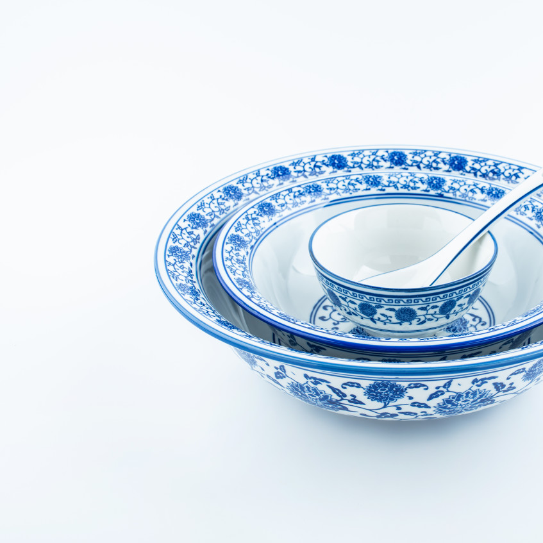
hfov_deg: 36.7
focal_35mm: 45
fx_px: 799
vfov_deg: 37.6
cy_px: 270
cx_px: 405
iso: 100
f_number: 11
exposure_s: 1/125
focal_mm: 35
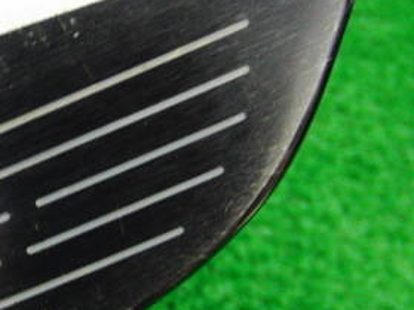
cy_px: 209
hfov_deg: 21.6
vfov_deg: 17.3
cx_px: -59
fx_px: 1016
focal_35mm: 85
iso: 400
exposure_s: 1/20
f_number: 3.6
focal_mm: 6.42
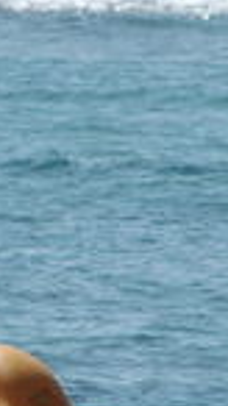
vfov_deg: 0.7
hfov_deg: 0.4
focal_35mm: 3294
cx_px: -103
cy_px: 188
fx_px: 35444
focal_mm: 300
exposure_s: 1/1600
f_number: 5.6
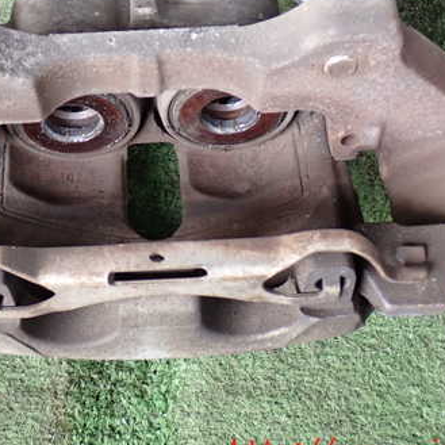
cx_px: 131
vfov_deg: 26.0
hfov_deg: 25.9
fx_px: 960
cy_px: 165
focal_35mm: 66
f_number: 2.8
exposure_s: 1/40
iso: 250
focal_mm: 7.31
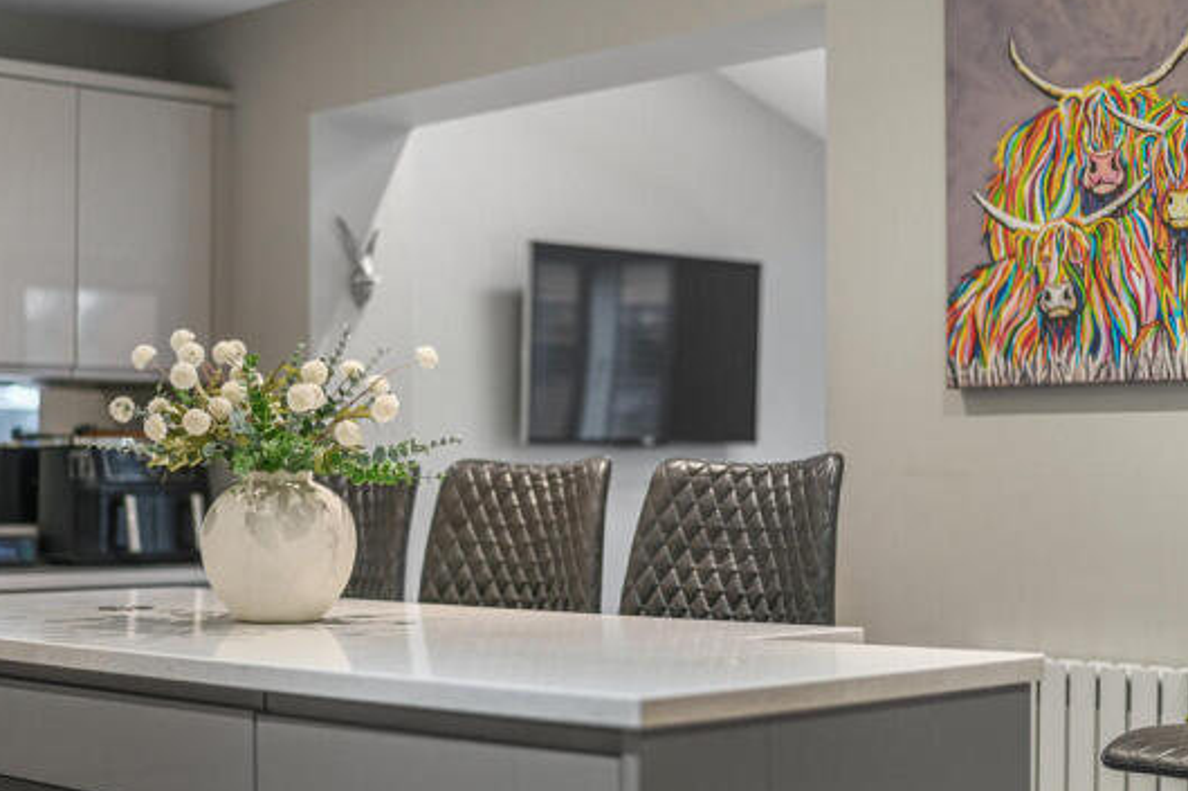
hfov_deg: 32.4
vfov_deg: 21.9
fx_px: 2045
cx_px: 548
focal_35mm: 62
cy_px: 463
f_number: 1.8
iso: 400
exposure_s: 1/15
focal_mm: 50
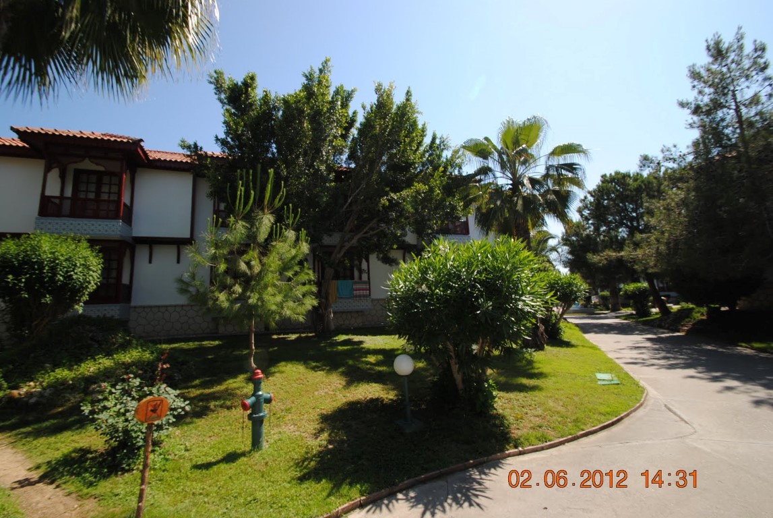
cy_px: 259
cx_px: 386
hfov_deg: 100.3
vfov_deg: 77.5
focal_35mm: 15
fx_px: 322
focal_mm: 10
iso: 100
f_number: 8
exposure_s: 1/200
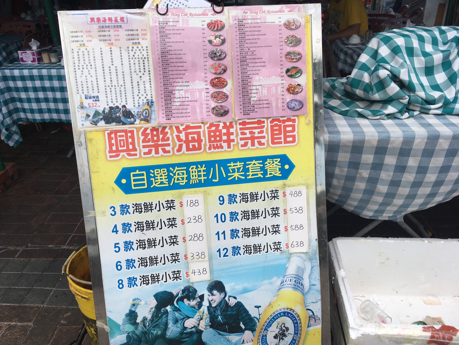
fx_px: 385
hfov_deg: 61.7
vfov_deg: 48.2
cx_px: 230
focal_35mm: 29
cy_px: 172
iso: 25
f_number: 2.2
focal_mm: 4.15
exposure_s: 1/1399
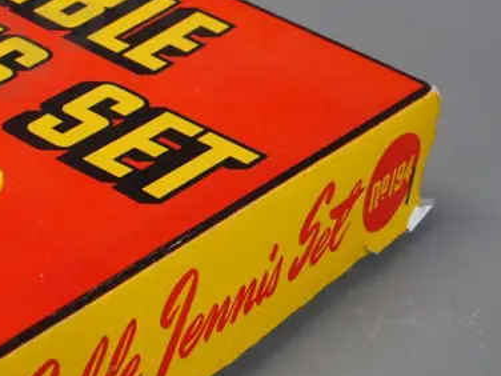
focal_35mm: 98
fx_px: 1418
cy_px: 177
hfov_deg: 18.6
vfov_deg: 15.1
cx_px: -149
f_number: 5.3
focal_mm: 18
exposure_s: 1/60
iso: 1600
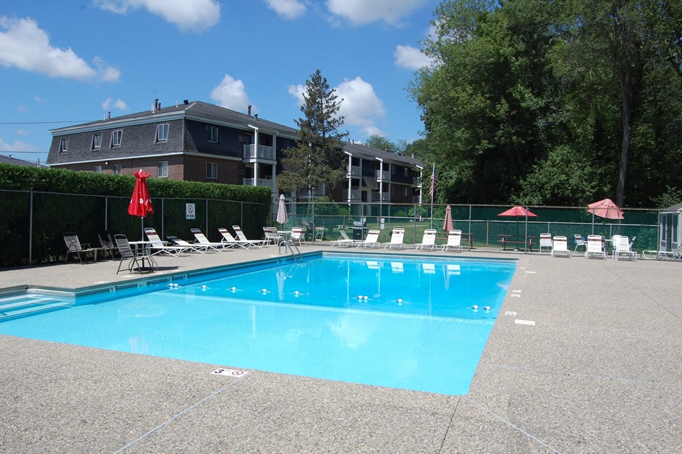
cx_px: 341
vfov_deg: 47.9
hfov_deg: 67.4
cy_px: 227
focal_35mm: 27
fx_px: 511
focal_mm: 18
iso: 200
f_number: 9
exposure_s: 1/320
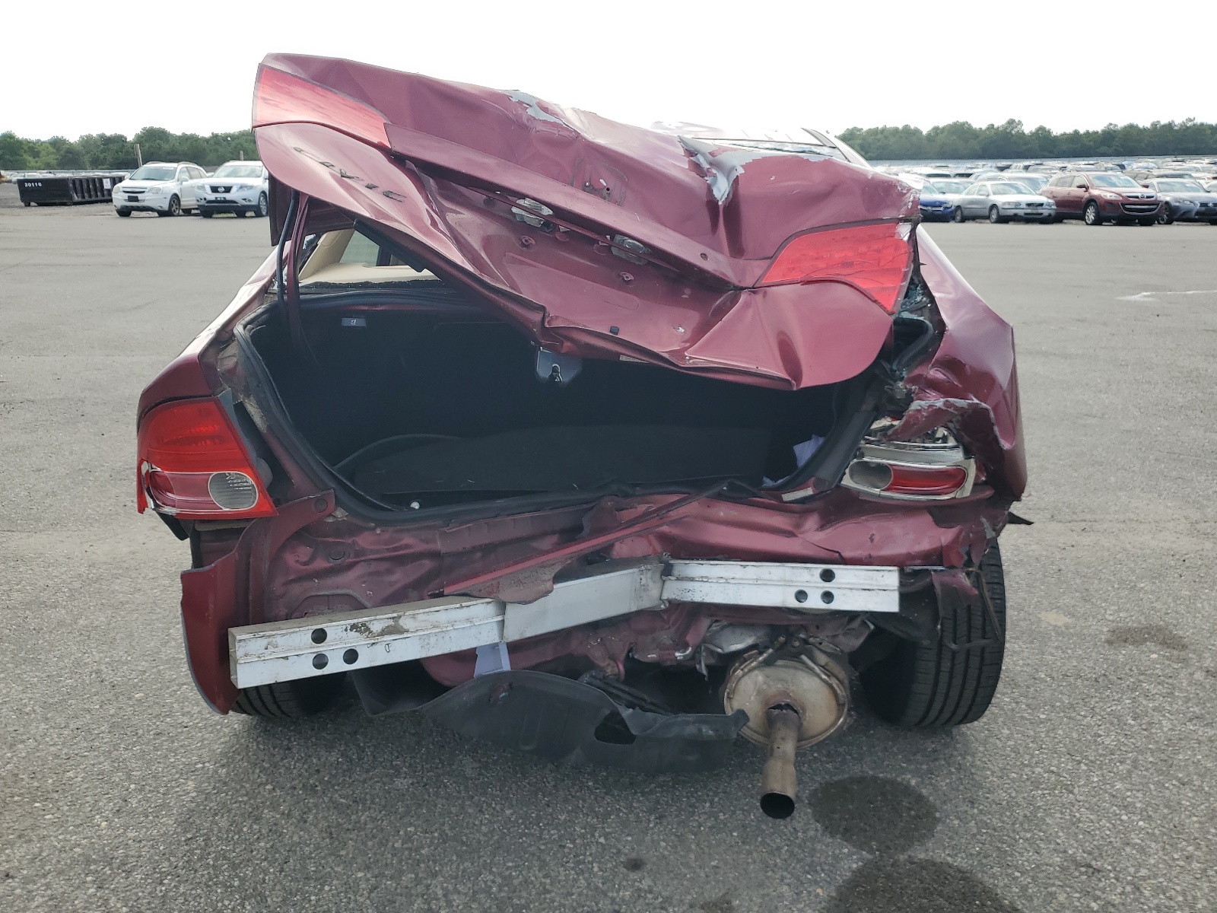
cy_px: 456
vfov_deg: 53.1
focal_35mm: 26
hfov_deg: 67.3
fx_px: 914
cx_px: 608
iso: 50
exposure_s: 1/1667
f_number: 1.5
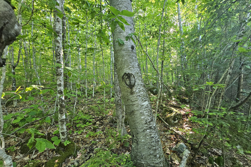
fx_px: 98
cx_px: 129
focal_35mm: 14
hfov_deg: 104.2
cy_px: 95
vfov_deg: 80.8
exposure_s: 1/60
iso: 320
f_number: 2.2
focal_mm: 2.2
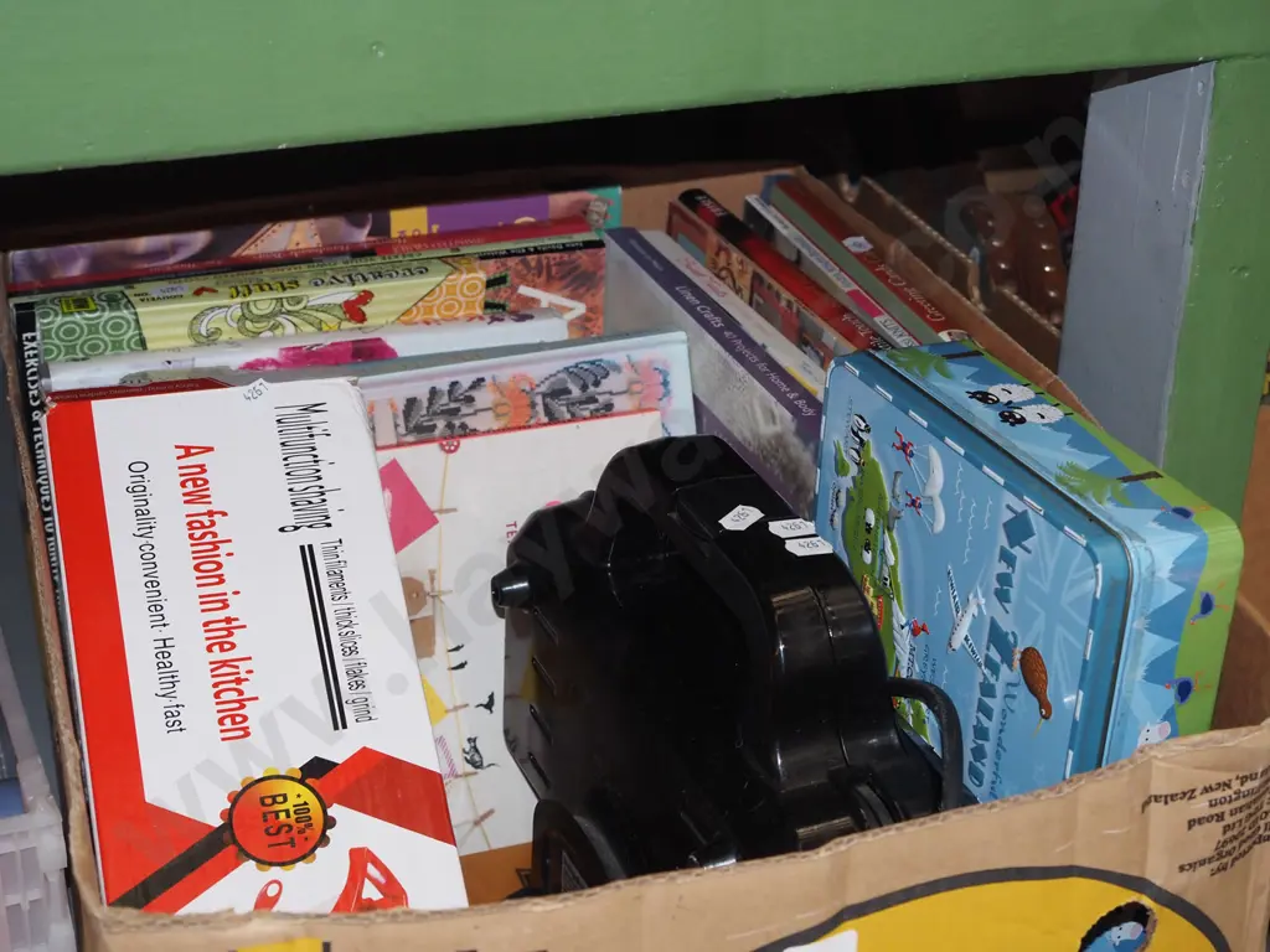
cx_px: 635
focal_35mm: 58
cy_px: 476
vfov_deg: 25.2
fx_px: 2128
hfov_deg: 33.2
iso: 1600
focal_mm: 29
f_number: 5.6
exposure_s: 1/160
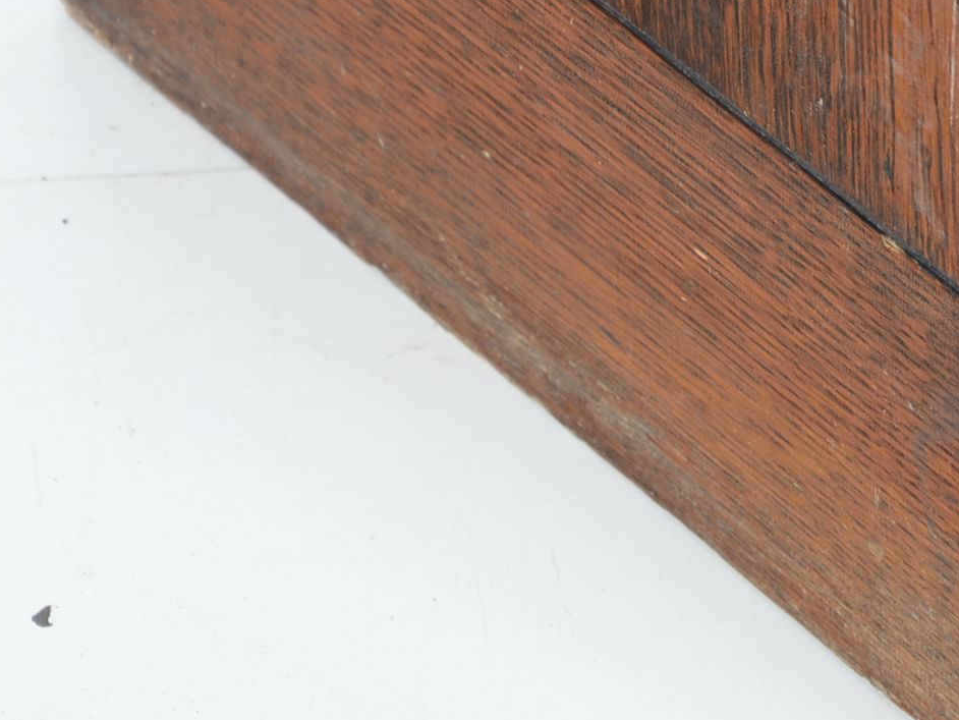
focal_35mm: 395
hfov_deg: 5.0
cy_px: 141
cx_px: 1164
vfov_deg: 3.8
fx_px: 10953
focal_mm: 105
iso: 200
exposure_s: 1/100
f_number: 7.1
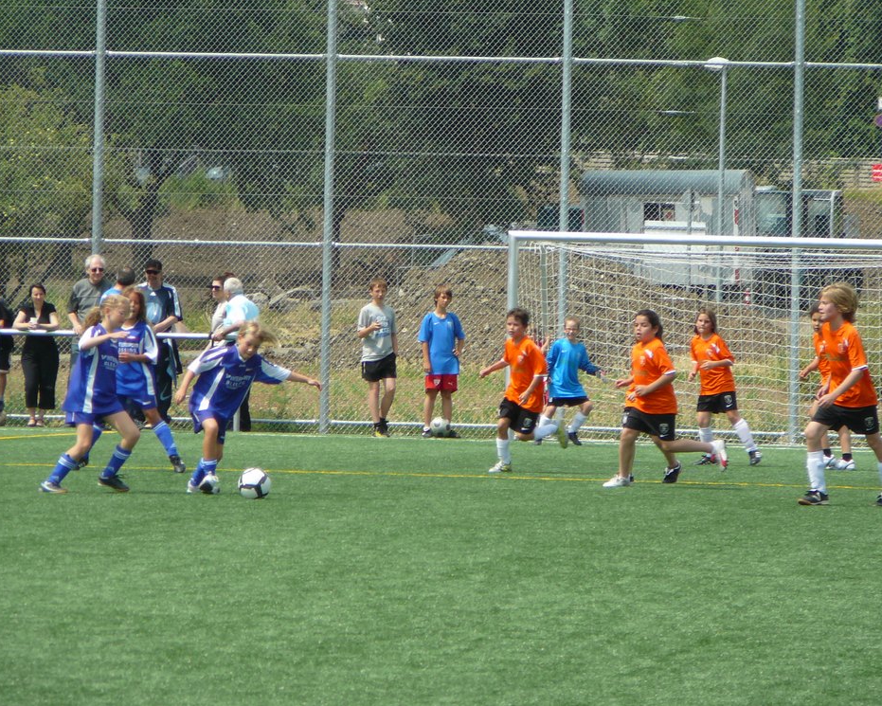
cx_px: 432
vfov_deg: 6.4
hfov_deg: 8.1
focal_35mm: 240
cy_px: 353
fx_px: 6266
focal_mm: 34.1
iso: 80
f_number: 4.1
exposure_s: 1/500
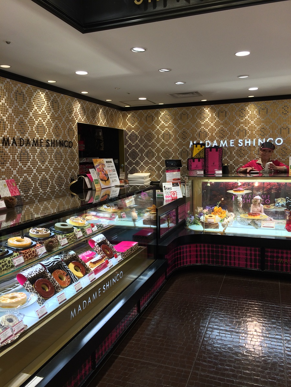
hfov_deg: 48.2
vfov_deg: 61.7
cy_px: 194
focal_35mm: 29
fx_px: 325
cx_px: 146
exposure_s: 1/60
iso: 50
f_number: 2.2
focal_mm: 4.15
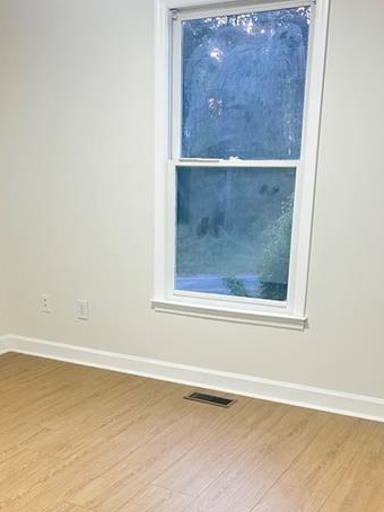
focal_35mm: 44
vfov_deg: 41.8
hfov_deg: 32.8
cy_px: 380
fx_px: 651
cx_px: 155
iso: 250
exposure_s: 1/60
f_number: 1.5
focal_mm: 5.7
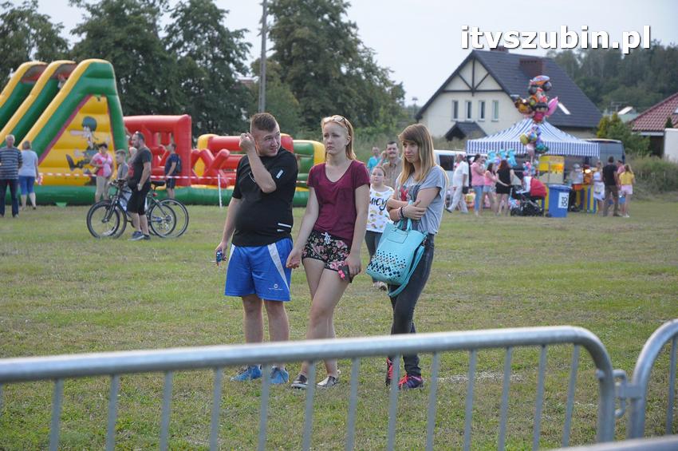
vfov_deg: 13.0
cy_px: 226
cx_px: 339
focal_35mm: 105
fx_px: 1976
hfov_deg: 19.5
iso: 1250
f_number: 5
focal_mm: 70
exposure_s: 1/400
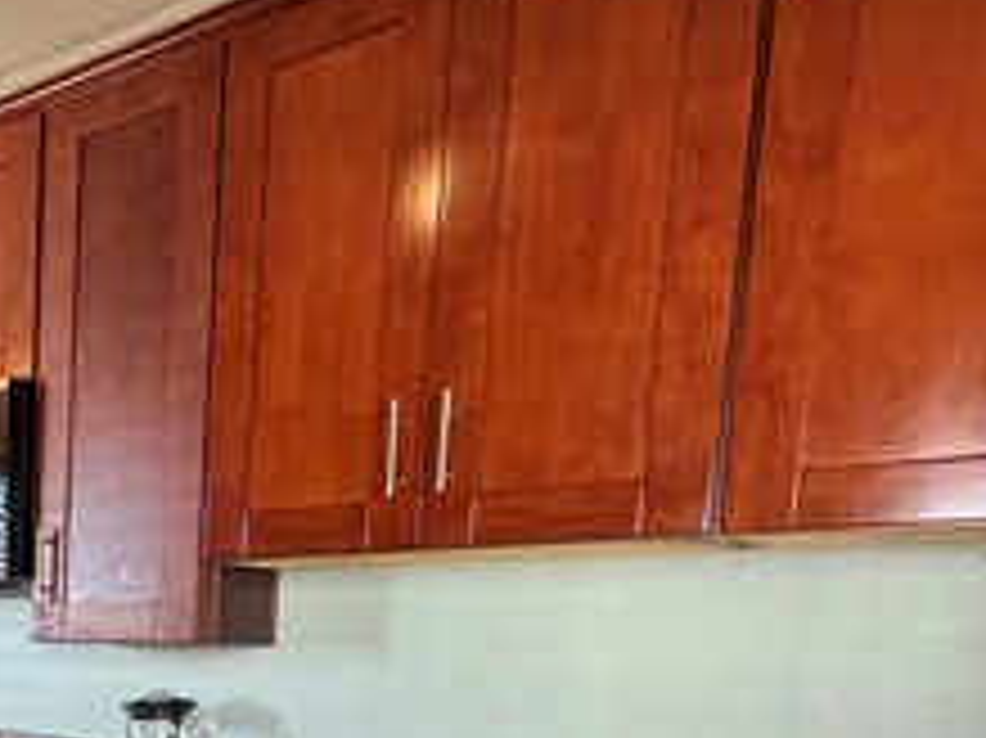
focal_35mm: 41
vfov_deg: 31.5
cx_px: -162
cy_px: 796
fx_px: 1167
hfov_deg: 36.6
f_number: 2.2
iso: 250
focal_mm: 2.22
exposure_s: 1/60
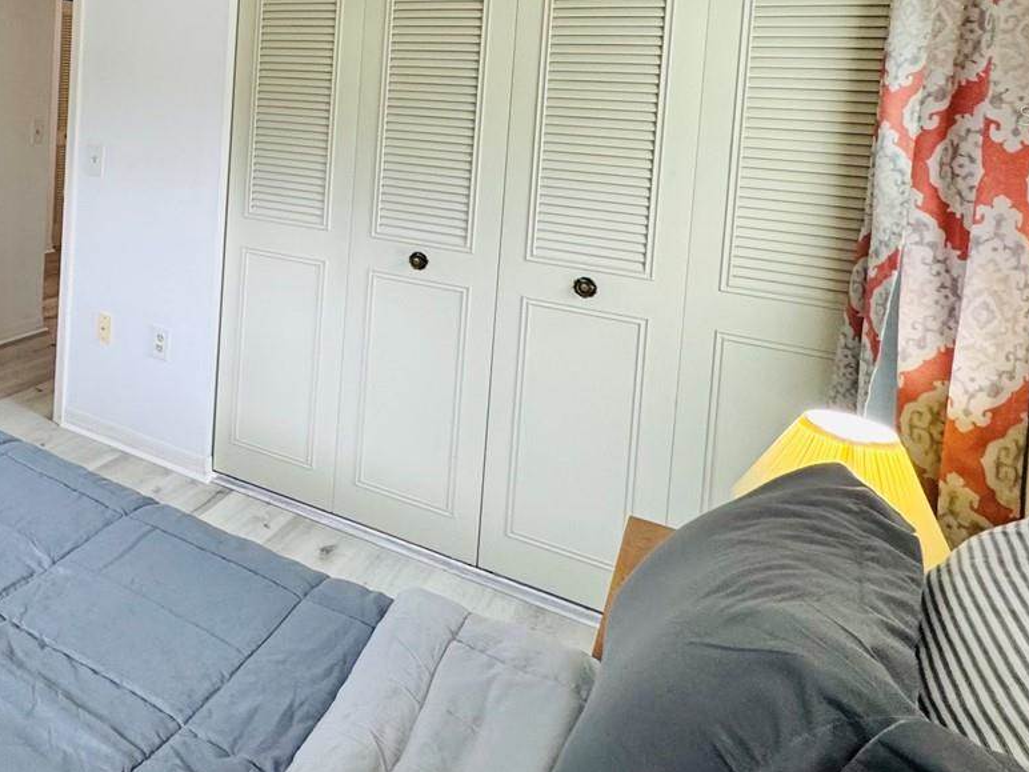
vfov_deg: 44.9
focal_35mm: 29
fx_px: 862
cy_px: 115
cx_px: 79
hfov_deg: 53.0
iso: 160
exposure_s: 1/120
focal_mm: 2.22
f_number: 2.2
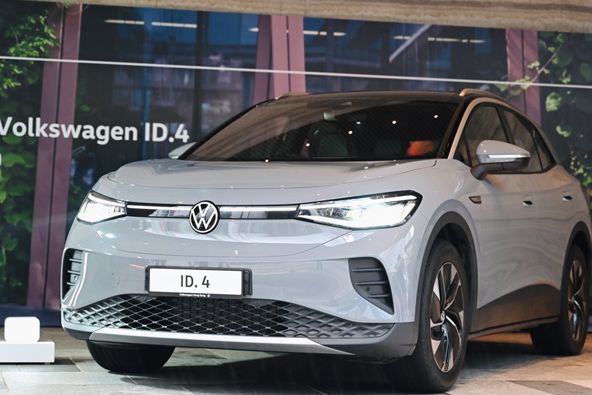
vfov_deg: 16.5
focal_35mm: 83
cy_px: 214
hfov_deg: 24.5
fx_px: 1365
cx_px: 288
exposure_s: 1/40
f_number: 3.2
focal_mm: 70
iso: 1000
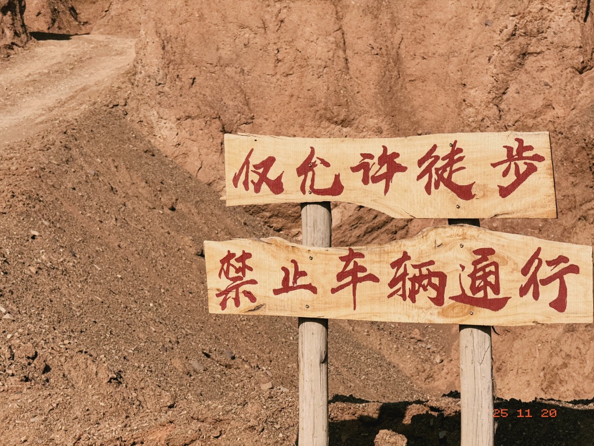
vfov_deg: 12.3
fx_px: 2059
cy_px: 223
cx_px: 297
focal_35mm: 120
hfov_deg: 16.4
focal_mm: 15.66
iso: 50
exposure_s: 1/1969
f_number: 2.8
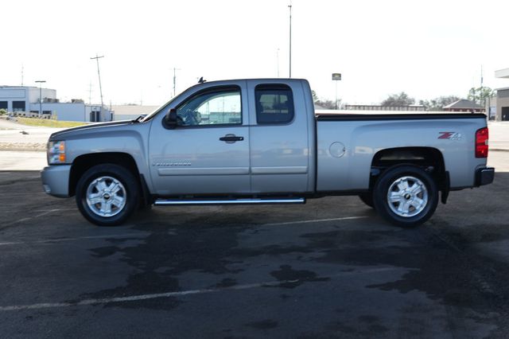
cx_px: 254
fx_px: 636
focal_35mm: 45
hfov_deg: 43.6
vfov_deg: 29.8
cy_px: 170
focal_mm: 30
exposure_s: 1/80
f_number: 4.5
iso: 100
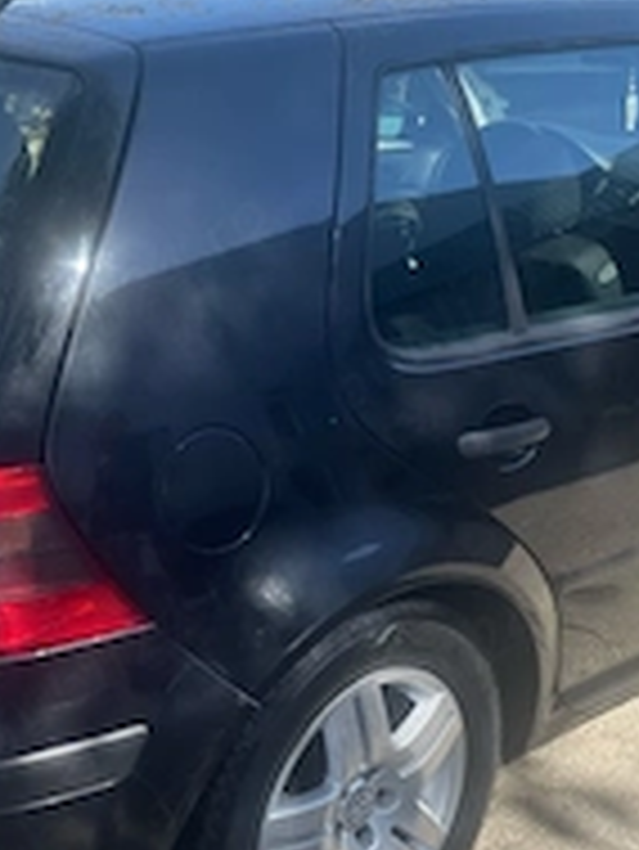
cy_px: 360
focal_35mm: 55
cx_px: 212
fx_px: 1352
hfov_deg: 26.4
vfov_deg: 34.8
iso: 32
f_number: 1.6
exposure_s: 1/940
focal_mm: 4.2
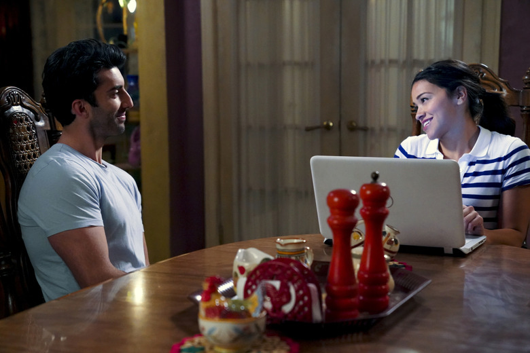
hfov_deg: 31.0
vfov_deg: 20.9
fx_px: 957
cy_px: 176
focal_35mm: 65
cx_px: 265
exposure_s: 1/125
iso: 10000
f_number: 3.5
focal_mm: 65
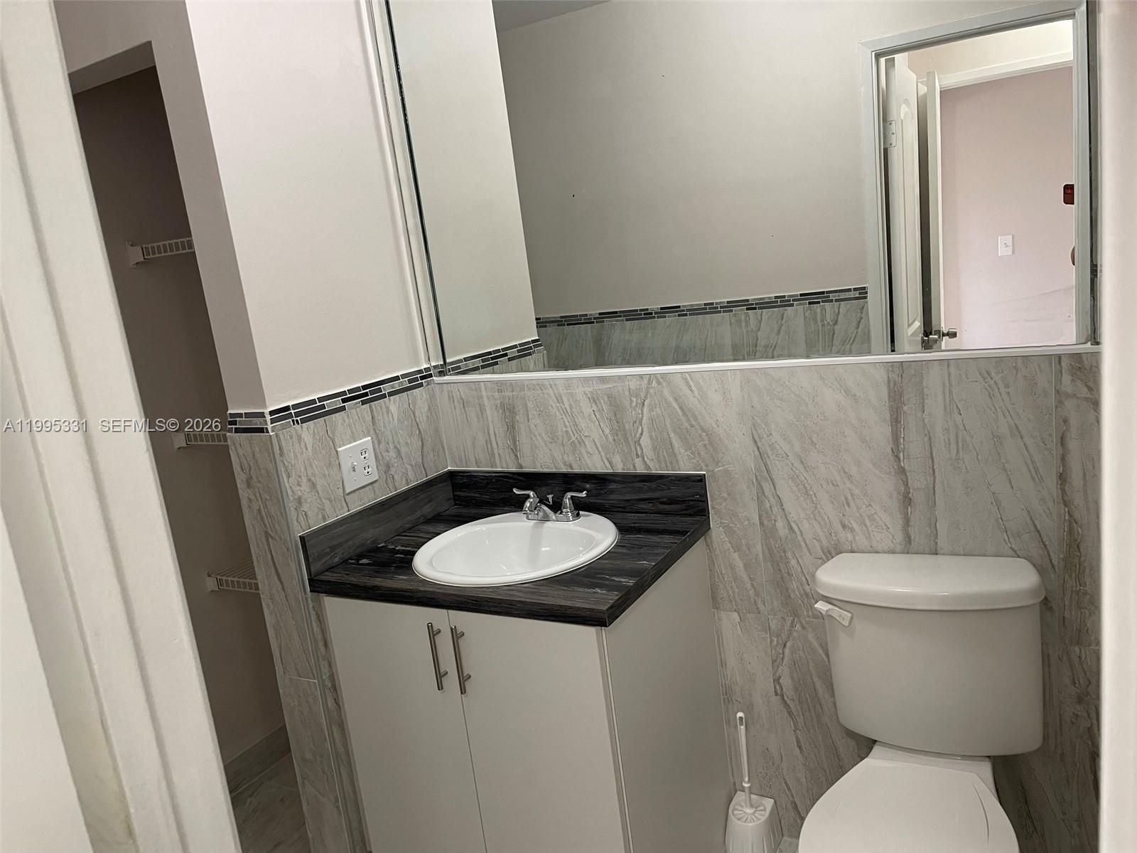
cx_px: 568
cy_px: 426
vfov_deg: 53.1
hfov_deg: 67.3
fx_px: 854
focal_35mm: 26
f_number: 1.6
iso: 125
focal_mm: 4.2
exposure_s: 1/60
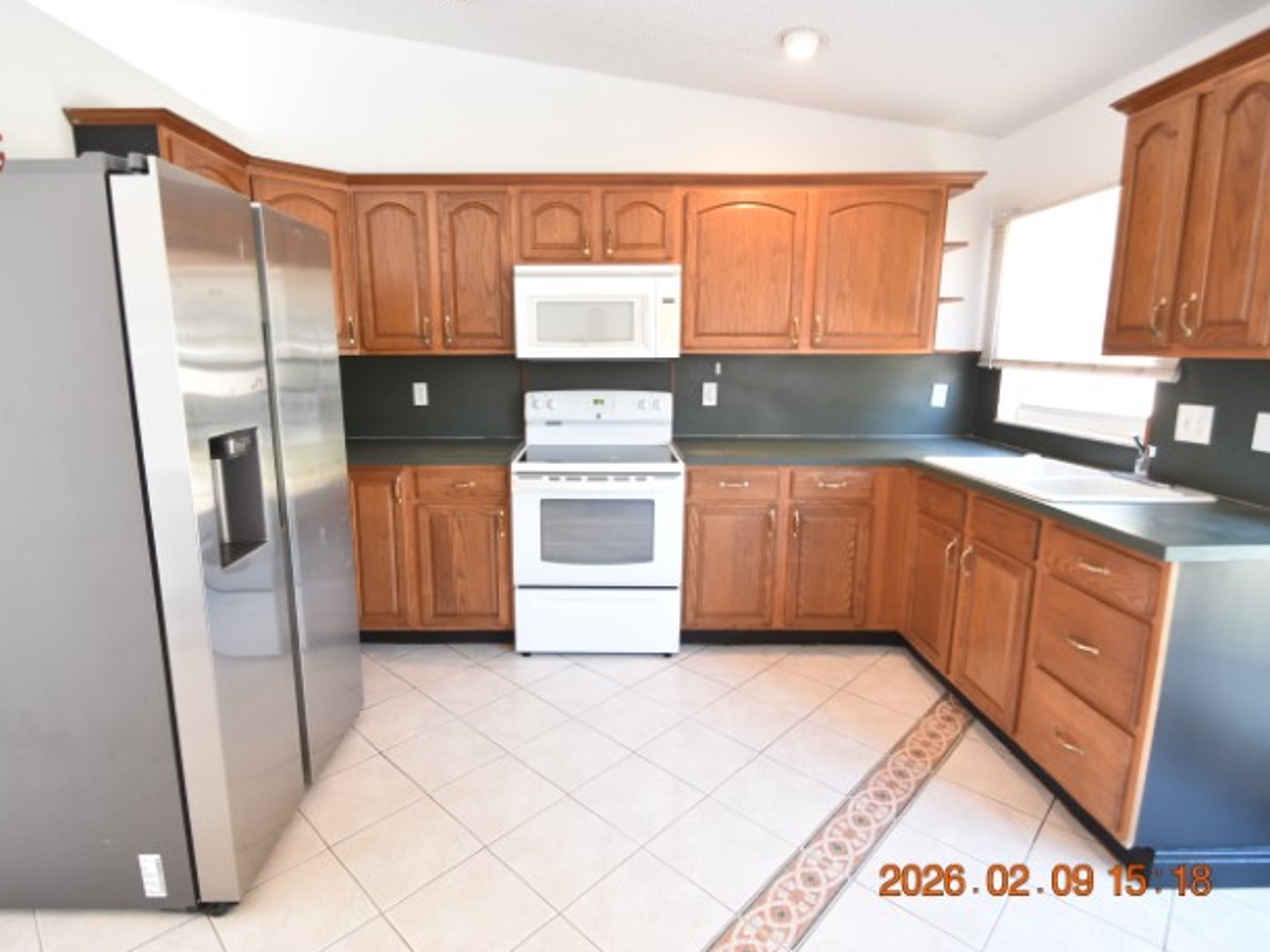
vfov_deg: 74.7
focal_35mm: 17
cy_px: 457
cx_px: 605
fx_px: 624
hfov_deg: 91.0
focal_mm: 10
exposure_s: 1/20
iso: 800
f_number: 3.5
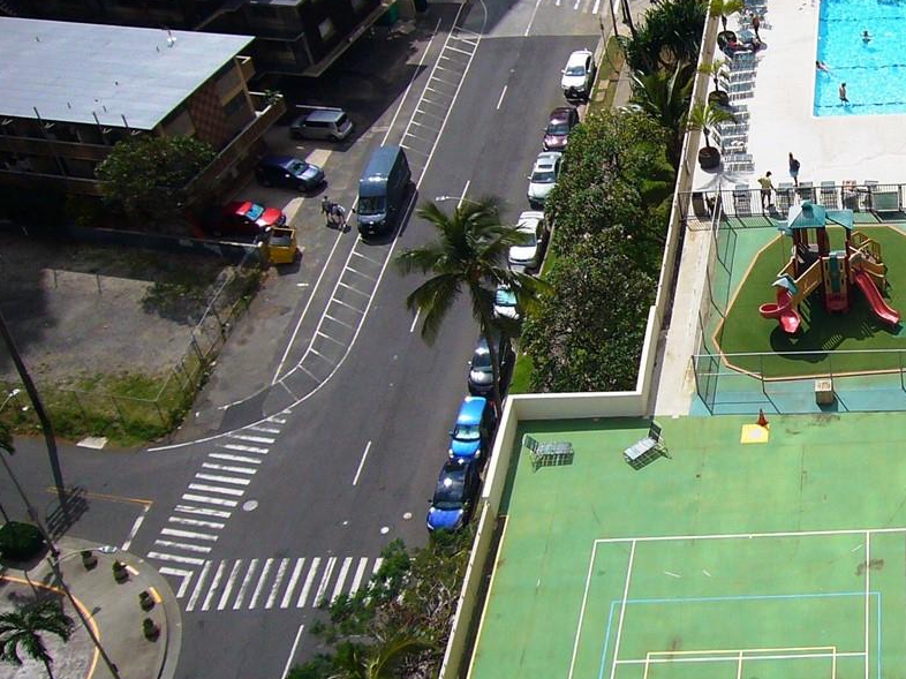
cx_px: 905
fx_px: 1491
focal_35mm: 57
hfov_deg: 31.3
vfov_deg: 25.6
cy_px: 383
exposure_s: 1/640
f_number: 5.6
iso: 80
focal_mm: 4.6
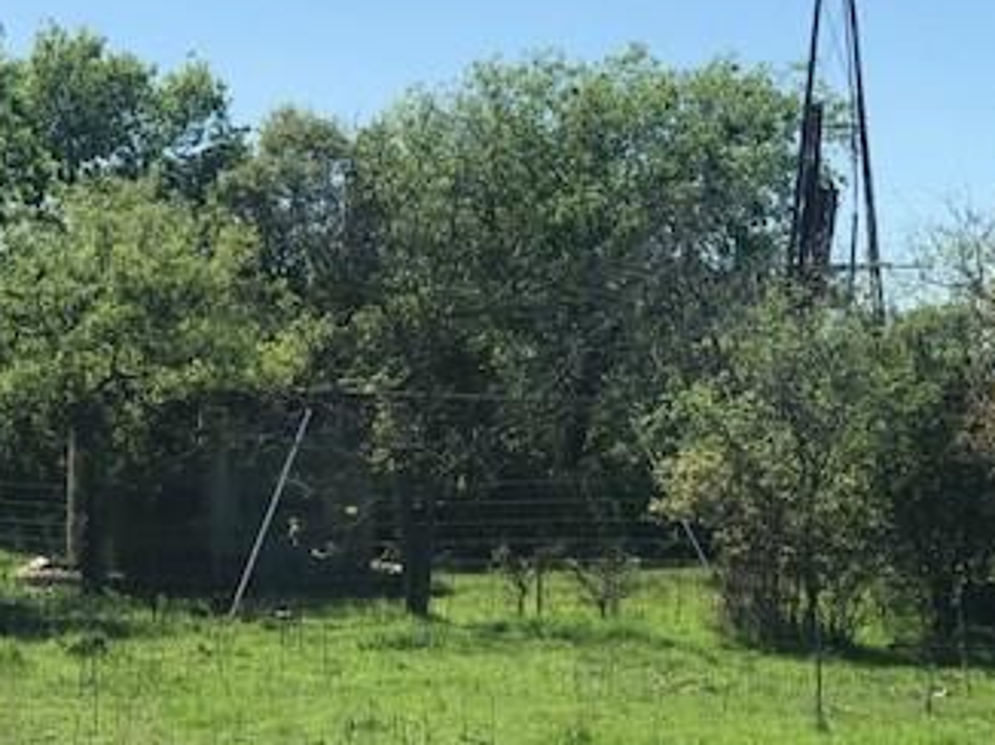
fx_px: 3217
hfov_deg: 17.6
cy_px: 354
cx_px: 406
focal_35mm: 112
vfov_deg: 13.2
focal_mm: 6.6
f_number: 2.8
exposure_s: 1/1212
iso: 20
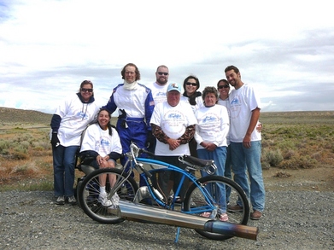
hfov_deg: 49.0
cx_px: 167
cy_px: 125
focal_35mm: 38
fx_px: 367
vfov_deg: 37.7
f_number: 5
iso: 80
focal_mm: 5.6
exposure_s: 1/640
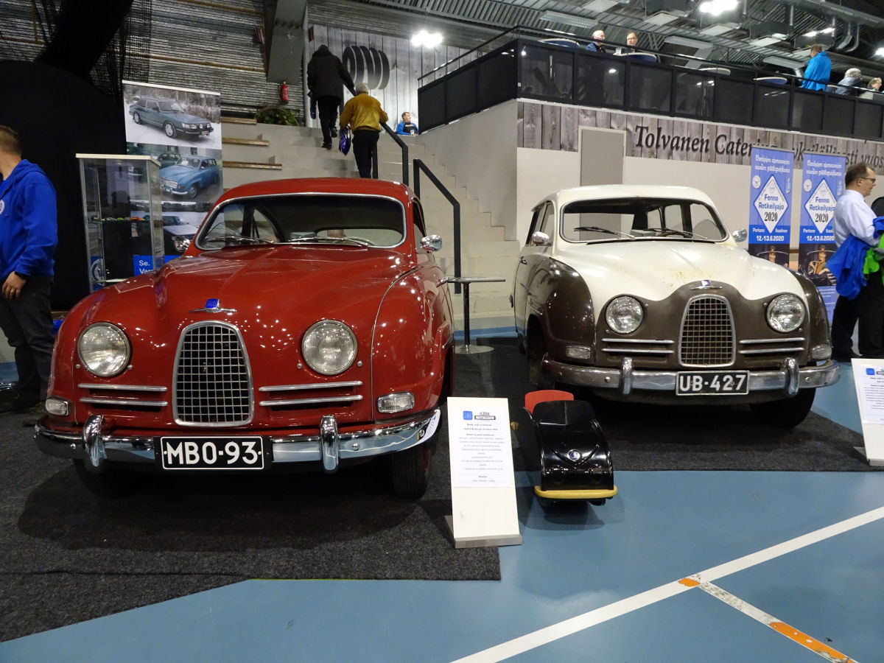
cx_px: 442
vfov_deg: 56.8
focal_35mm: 24
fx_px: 613
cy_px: 332
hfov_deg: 71.6
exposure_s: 1/30
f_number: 3.5
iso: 640
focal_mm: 4.1
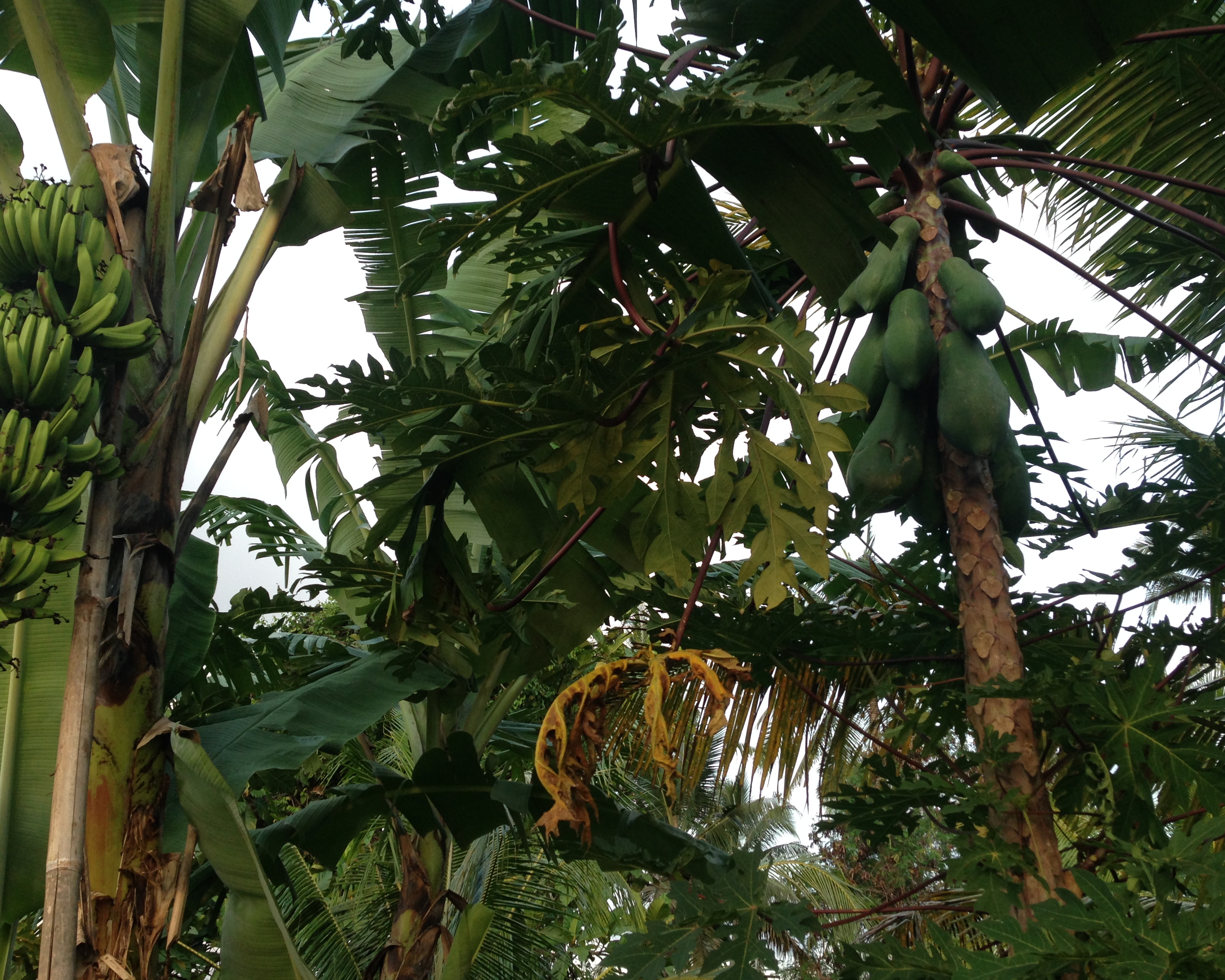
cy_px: 484
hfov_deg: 51.5
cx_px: 611
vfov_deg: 42.2
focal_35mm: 35
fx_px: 1269
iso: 64
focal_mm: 4.12
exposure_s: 1/60
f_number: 2.4
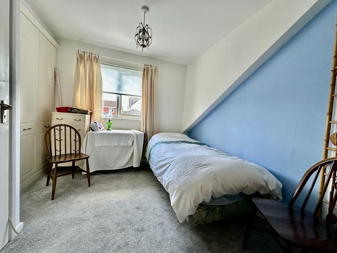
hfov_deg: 102.1
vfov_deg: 85.7
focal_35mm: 14
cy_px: 126
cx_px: 168
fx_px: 136
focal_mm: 2.22
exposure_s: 1/99
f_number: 2.2
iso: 160
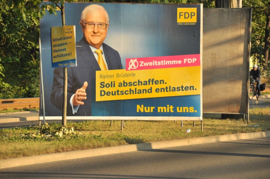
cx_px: 135
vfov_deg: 7.6
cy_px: 90
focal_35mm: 180
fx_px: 1348
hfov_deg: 11.4
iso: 400
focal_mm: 120
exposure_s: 1/640
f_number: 6
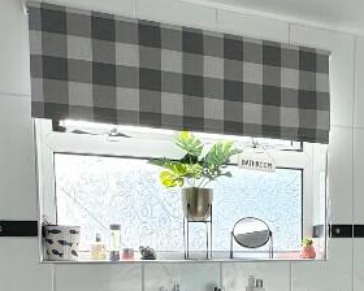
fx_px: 539
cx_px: 317
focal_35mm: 50
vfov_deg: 28.4
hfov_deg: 35.5
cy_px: 290
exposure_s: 1/384
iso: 40
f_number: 2.2
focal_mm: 2.22
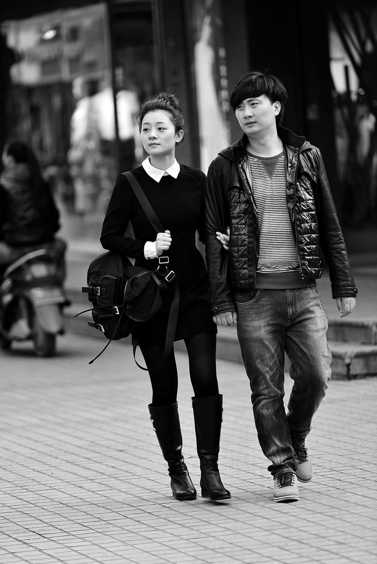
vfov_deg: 10.8
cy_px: 282
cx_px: 188
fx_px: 2981
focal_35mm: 190
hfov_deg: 7.2
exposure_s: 1/320
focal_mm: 190
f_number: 2.8
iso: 320
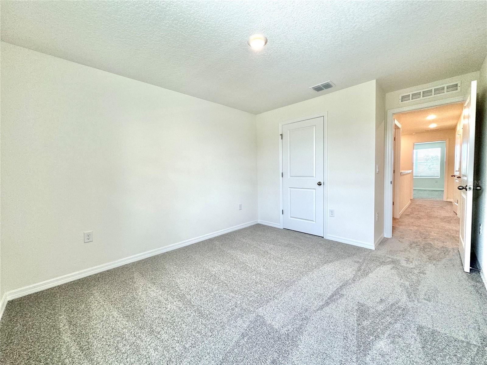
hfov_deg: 102.1
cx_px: 244
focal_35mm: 14
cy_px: 182
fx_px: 197
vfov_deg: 85.7
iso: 125
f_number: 2.2
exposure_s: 1/120
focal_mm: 2.22
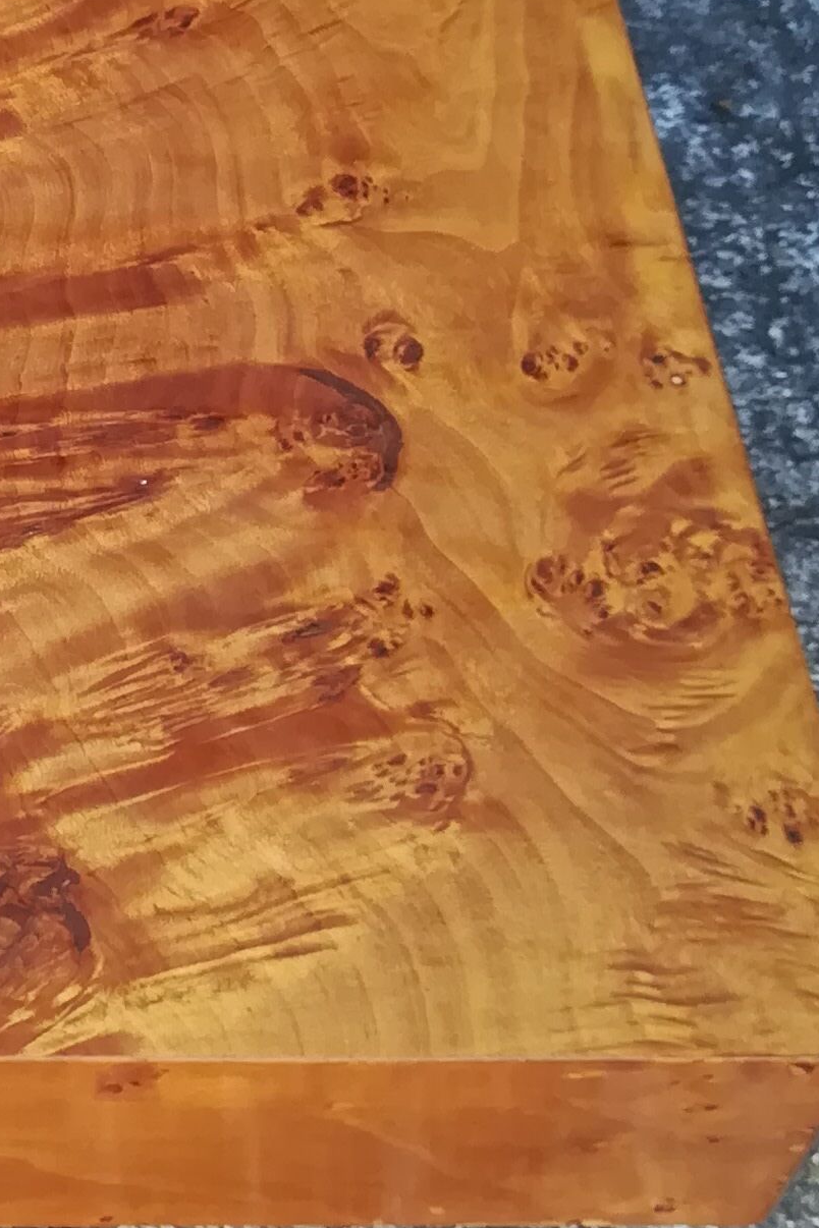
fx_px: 3037
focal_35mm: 89
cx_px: -304
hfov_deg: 14.6
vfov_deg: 22.7
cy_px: 382
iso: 50
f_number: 2.2
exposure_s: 1/50
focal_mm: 3.83
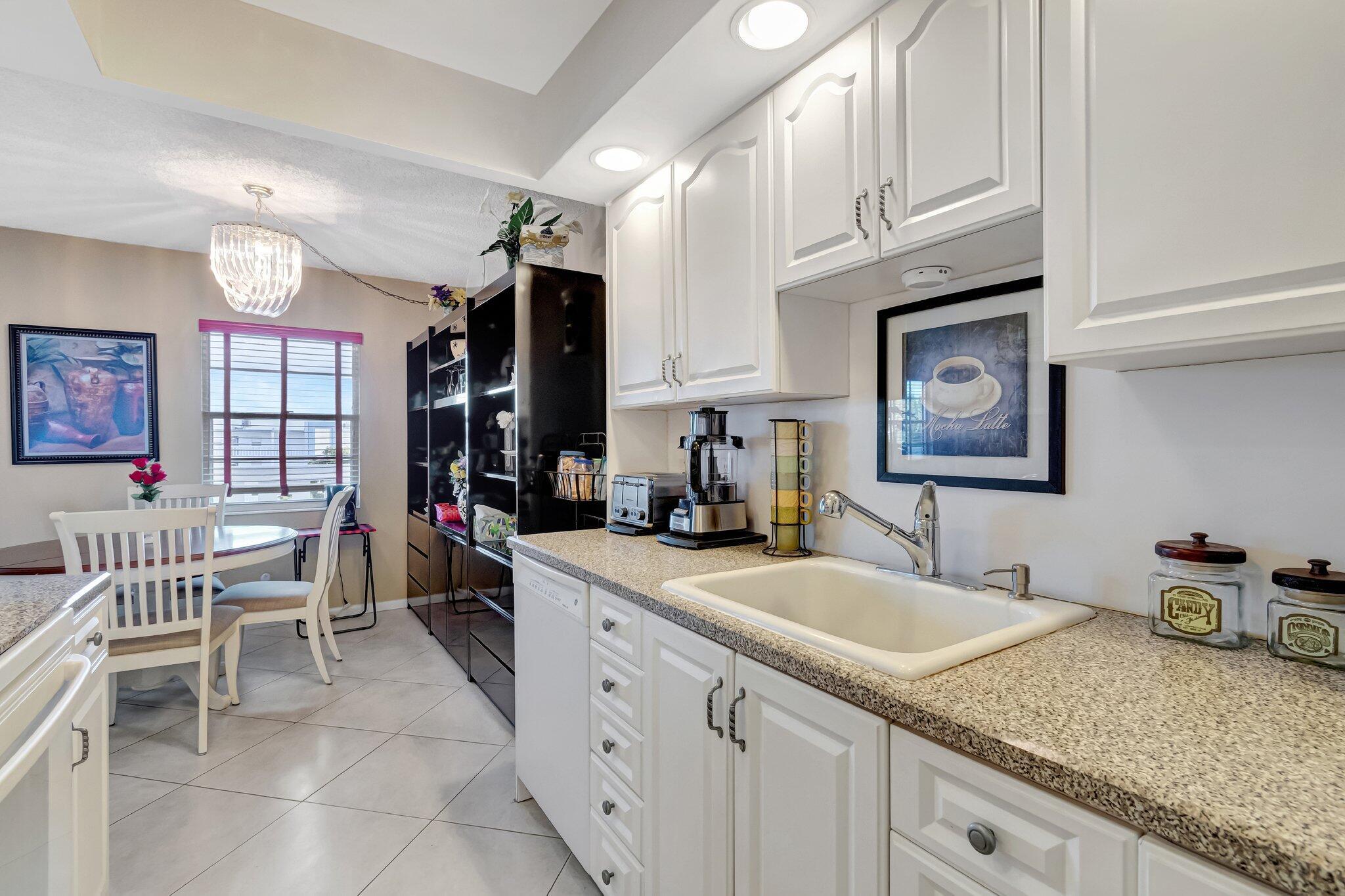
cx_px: 672
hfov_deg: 100.4
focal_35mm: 15
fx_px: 560
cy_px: 448
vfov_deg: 77.3
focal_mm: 10
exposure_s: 1/30
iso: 1000
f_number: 8
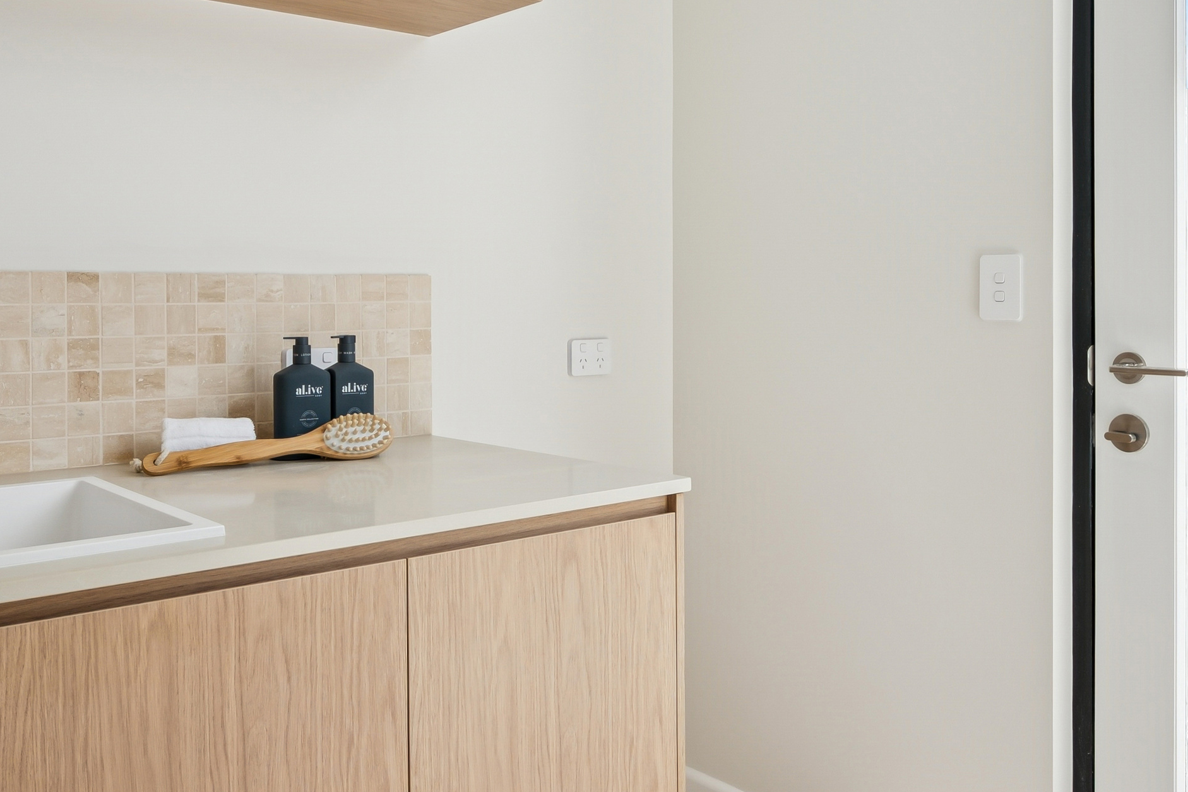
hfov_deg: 55.8
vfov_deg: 38.7
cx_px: 589
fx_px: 1122
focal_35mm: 34
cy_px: 309
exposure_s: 1/640
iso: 400
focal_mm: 16
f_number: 9
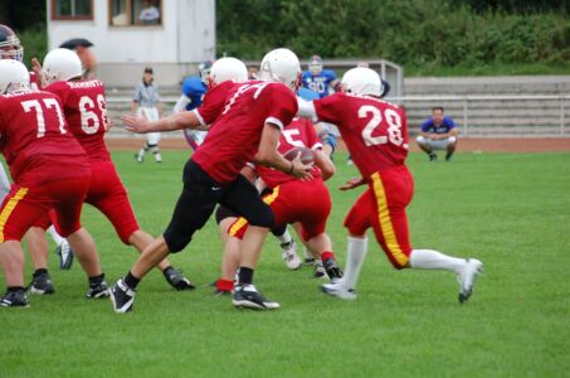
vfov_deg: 6.8
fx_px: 3199
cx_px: 285
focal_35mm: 202
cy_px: 189
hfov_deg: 10.2
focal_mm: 135
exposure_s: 1/320
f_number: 4.5
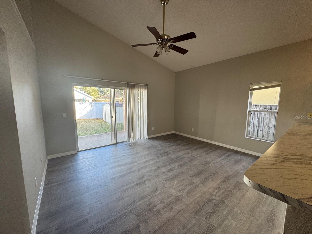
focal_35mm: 14
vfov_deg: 85.7
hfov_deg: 102.1
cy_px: 117
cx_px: 156
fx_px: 126
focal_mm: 2.22
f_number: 2.2
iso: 80
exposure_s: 1/99
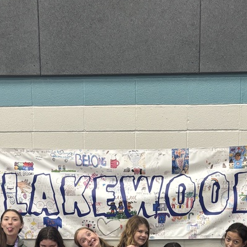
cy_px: 286
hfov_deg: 29.0
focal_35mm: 59
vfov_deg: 26.3
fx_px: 476
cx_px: 139
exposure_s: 1/60
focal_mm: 5.96
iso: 125
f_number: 1.6
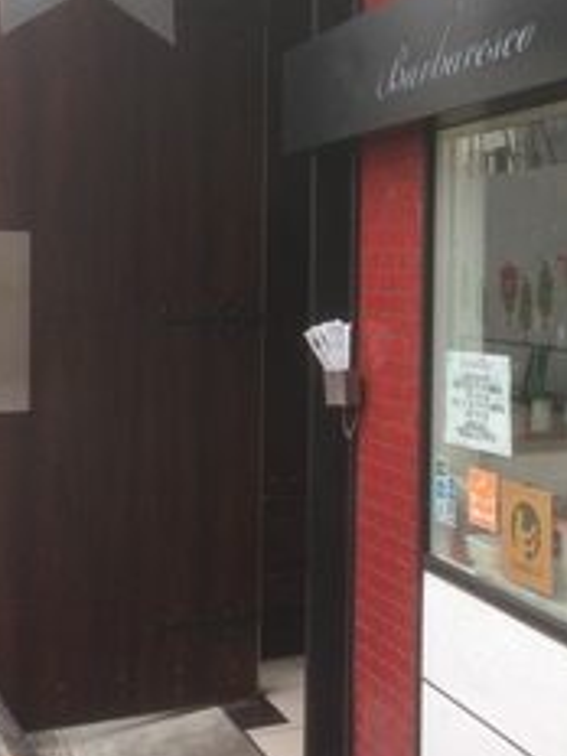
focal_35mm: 57
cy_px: 313
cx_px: 420
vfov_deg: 33.7
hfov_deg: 25.4
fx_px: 1245
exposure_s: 1/130
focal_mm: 4.12
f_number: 2.4
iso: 50
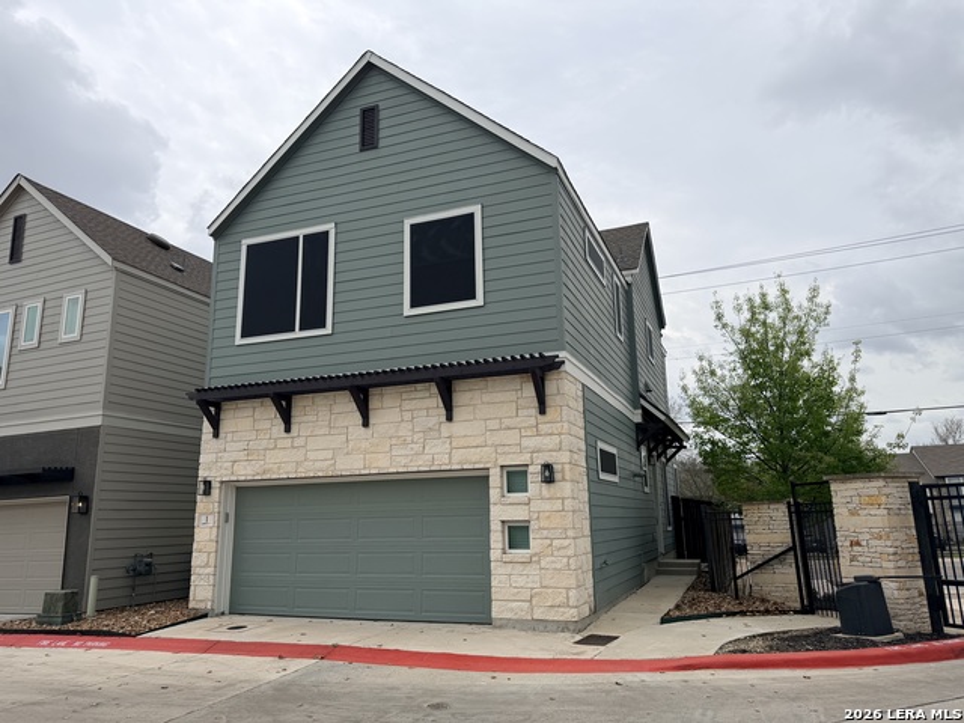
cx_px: 482
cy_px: 362
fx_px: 668
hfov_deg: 71.6
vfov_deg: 56.8
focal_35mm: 24
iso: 80
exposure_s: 1/5714
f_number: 1.78
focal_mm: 6.76
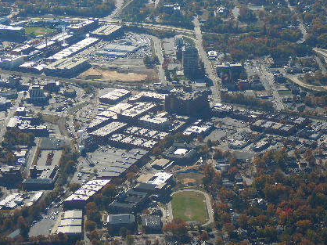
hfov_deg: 14.7
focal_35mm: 134
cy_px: 109
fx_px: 1265
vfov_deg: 11.1
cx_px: 161
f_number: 3.9
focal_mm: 15.6
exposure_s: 1/640
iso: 80
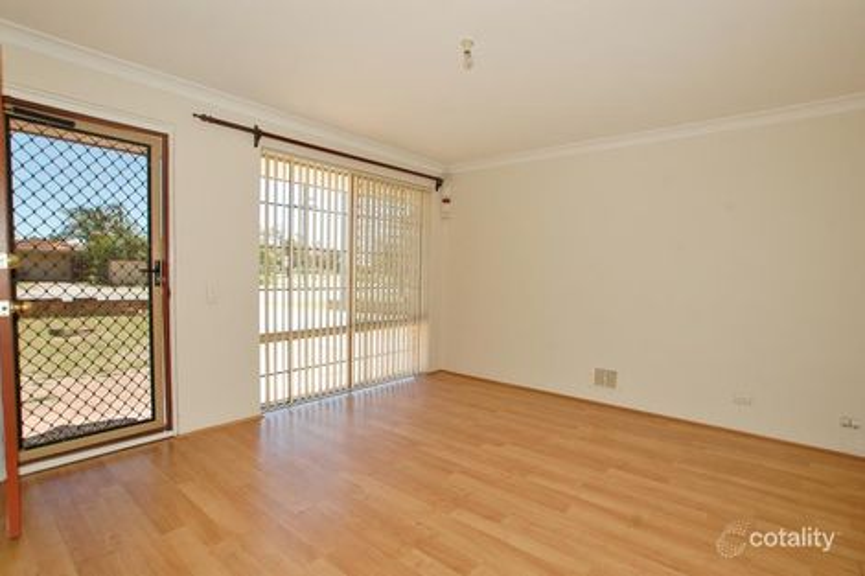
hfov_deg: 95.0
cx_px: 432
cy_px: 288
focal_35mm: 16
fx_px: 396
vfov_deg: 72.0
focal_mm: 11
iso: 400
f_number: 7.1
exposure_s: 1/200
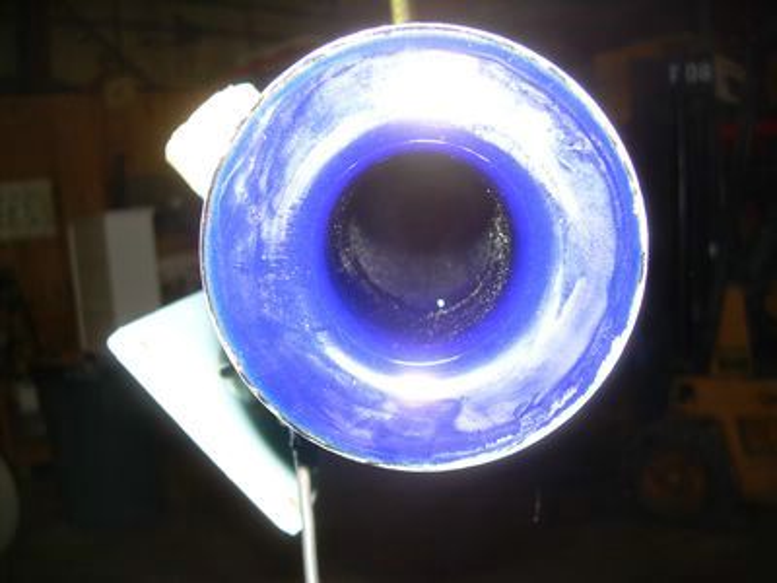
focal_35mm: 38
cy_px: 292
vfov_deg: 37.7
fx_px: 853
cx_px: 388
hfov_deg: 49.0
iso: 50
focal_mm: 6.3
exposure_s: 1/60
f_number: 2.8
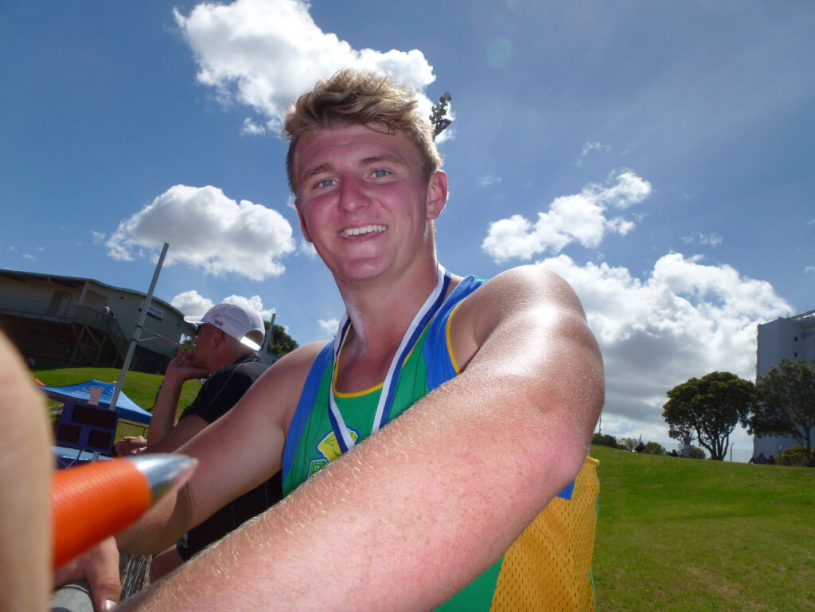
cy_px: 306
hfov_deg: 71.6
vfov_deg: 56.8
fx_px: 565
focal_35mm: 24
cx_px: 408
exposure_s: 1/2000
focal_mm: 4.3
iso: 100
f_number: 4
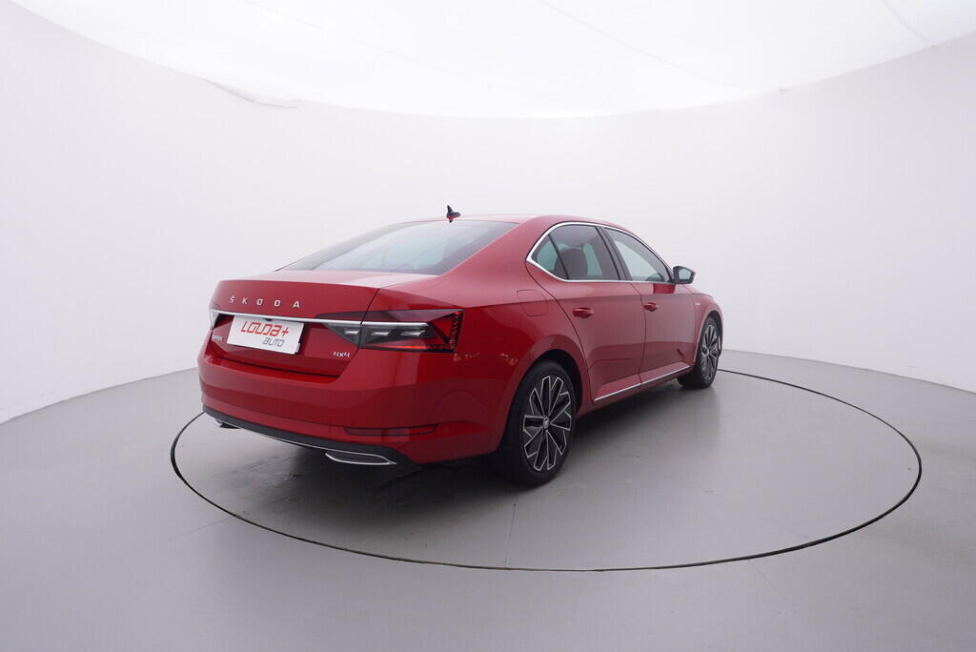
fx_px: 610
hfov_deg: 77.3
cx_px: 488
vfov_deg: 56.2
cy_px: 326
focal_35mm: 22
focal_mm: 15
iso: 200
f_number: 5
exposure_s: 1/80
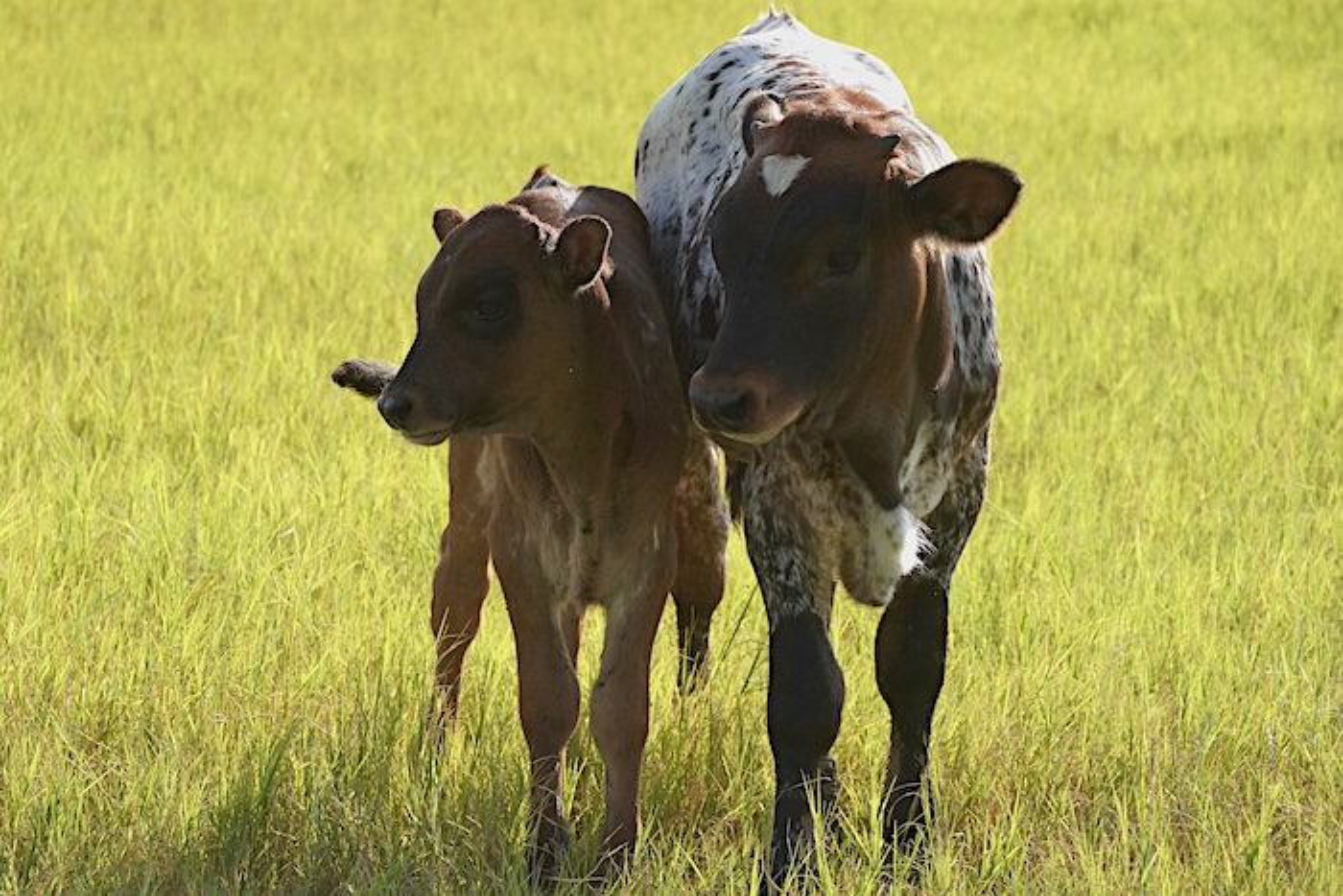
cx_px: 672
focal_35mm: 132
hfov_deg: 15.5
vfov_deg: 10.4
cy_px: 448
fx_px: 4925
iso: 2000
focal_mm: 88
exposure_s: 1/6400
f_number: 5.6
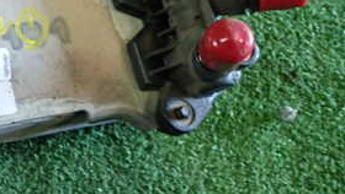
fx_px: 641
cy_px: 39
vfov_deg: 17.1
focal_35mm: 70
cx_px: -10
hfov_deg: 28.1
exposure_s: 1/30
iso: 250
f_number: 2.3
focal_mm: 5.4
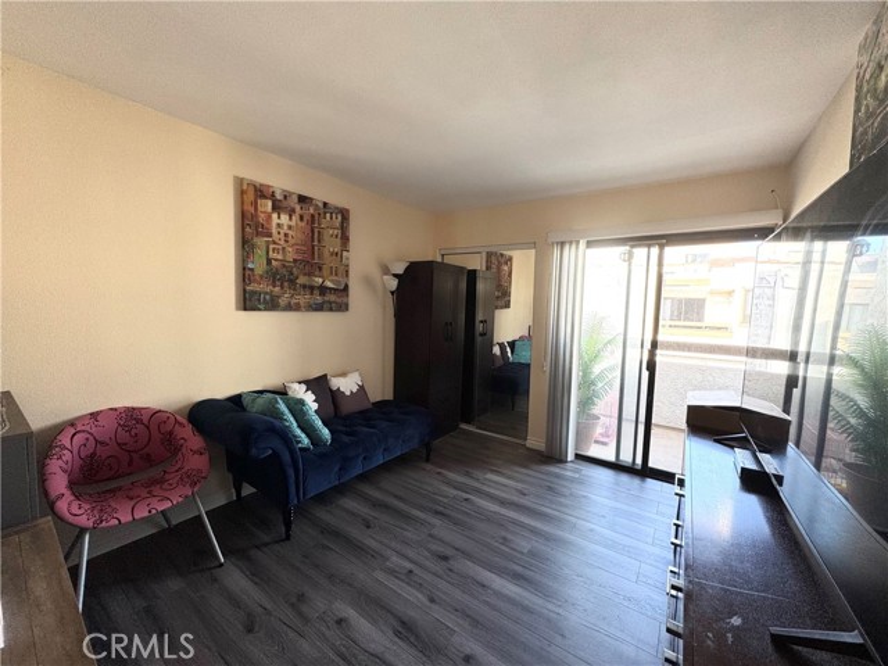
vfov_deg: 85.7
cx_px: 444
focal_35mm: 14
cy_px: 333
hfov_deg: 102.1
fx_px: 359
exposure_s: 1/99
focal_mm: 2.22
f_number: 2.2
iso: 80
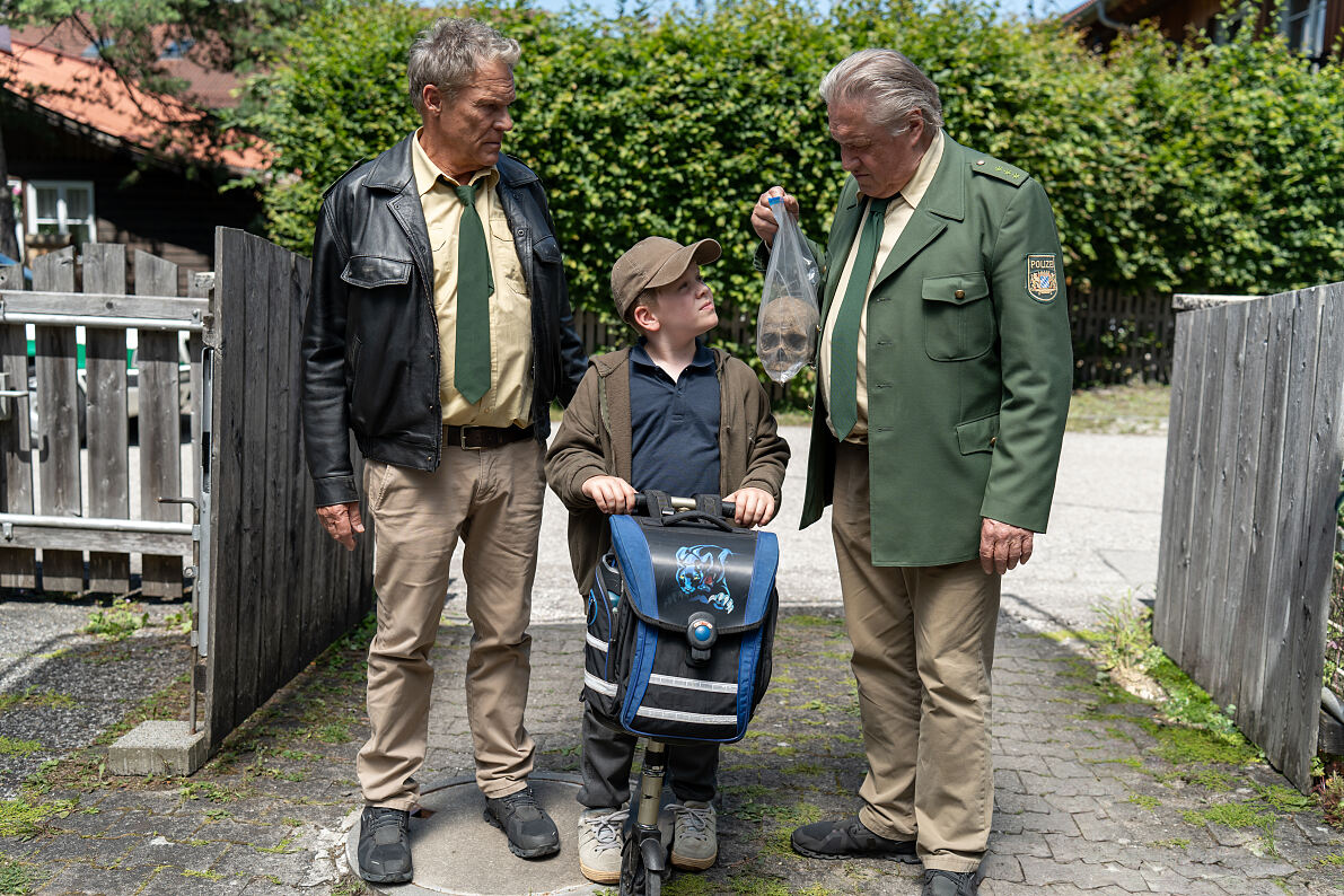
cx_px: 672
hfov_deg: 54.4
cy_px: 448
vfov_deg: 37.9
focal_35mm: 35
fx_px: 1307
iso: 100
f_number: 2.8
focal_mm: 35
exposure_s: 1/500
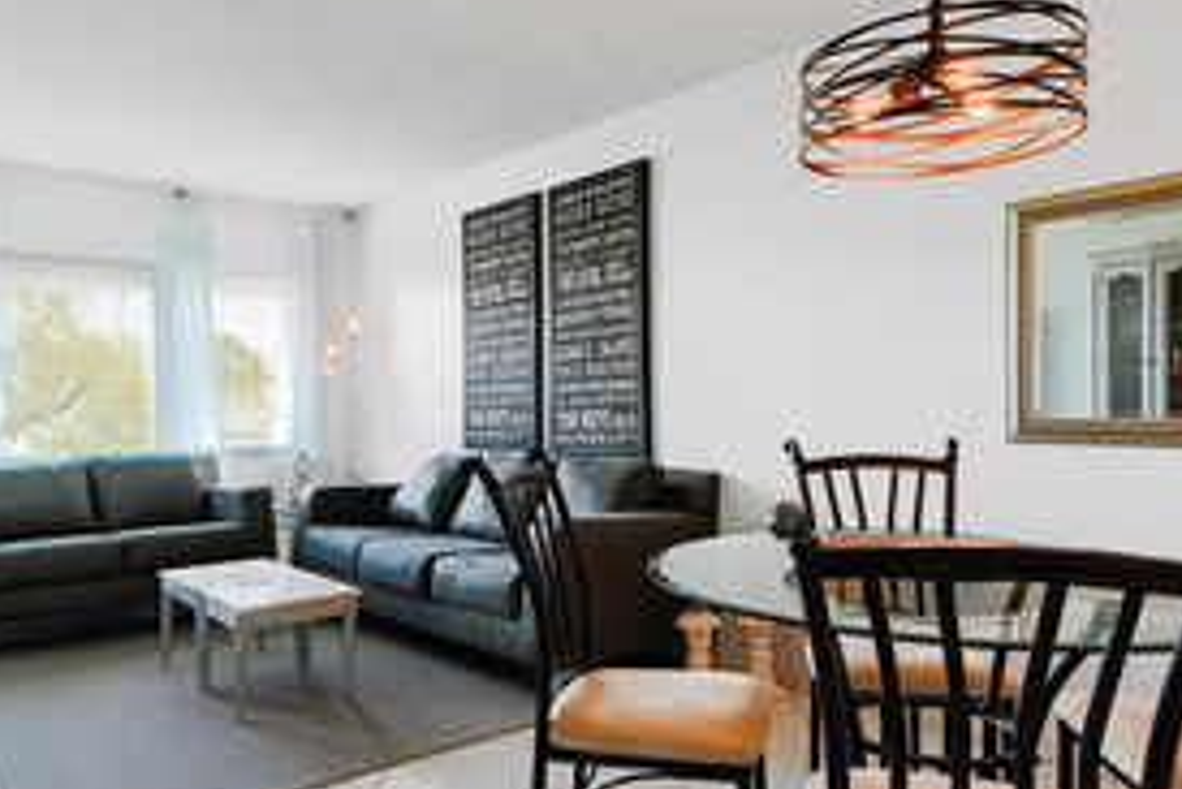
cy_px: 444
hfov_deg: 65.3
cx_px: 535
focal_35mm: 28
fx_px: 920
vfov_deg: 46.4
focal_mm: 16
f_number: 5
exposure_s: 1/800
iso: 640
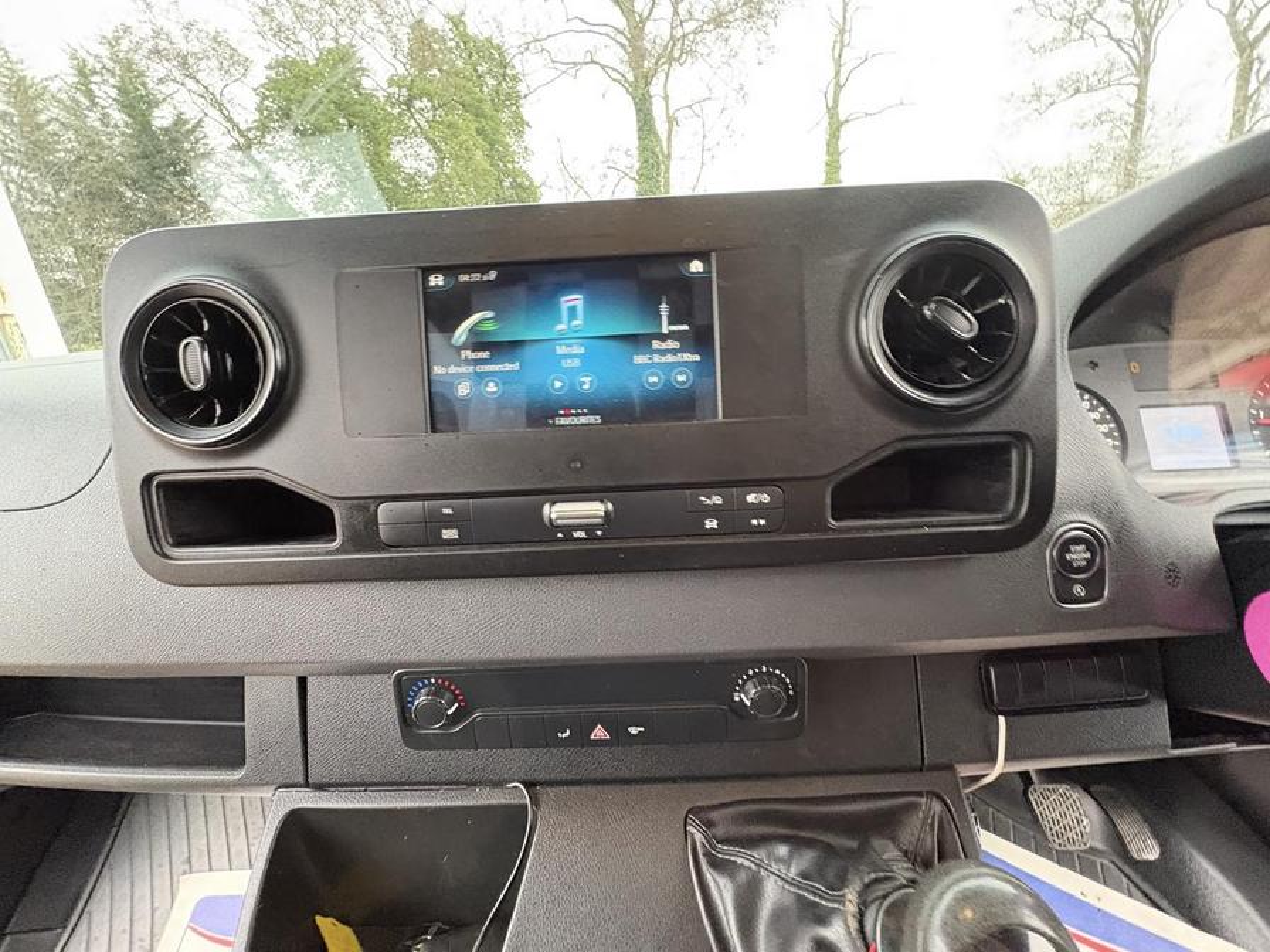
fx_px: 514
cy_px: 476
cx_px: 635
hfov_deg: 102.1
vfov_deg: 85.7
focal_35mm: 14
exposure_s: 1/51
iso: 800
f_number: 2.2
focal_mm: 2.22
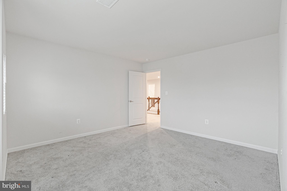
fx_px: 128
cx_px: 144
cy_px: 96
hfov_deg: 96.7
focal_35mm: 16
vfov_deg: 73.7
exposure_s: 1/13
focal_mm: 16
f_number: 7.1
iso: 1250
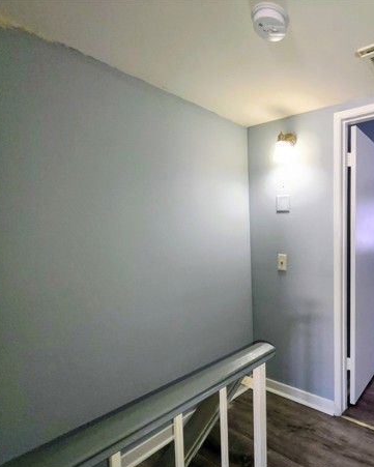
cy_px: 246
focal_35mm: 18
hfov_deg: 64.7
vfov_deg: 86.3
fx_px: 249
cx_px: 317
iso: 80
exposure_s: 1/60
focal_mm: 2.2
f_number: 1.9
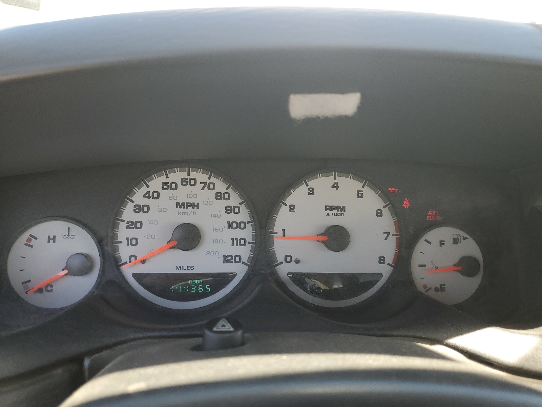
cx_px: 271
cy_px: 204
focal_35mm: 26
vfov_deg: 53.1
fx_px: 407
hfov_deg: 67.3
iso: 50
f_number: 1.5
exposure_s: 1/263
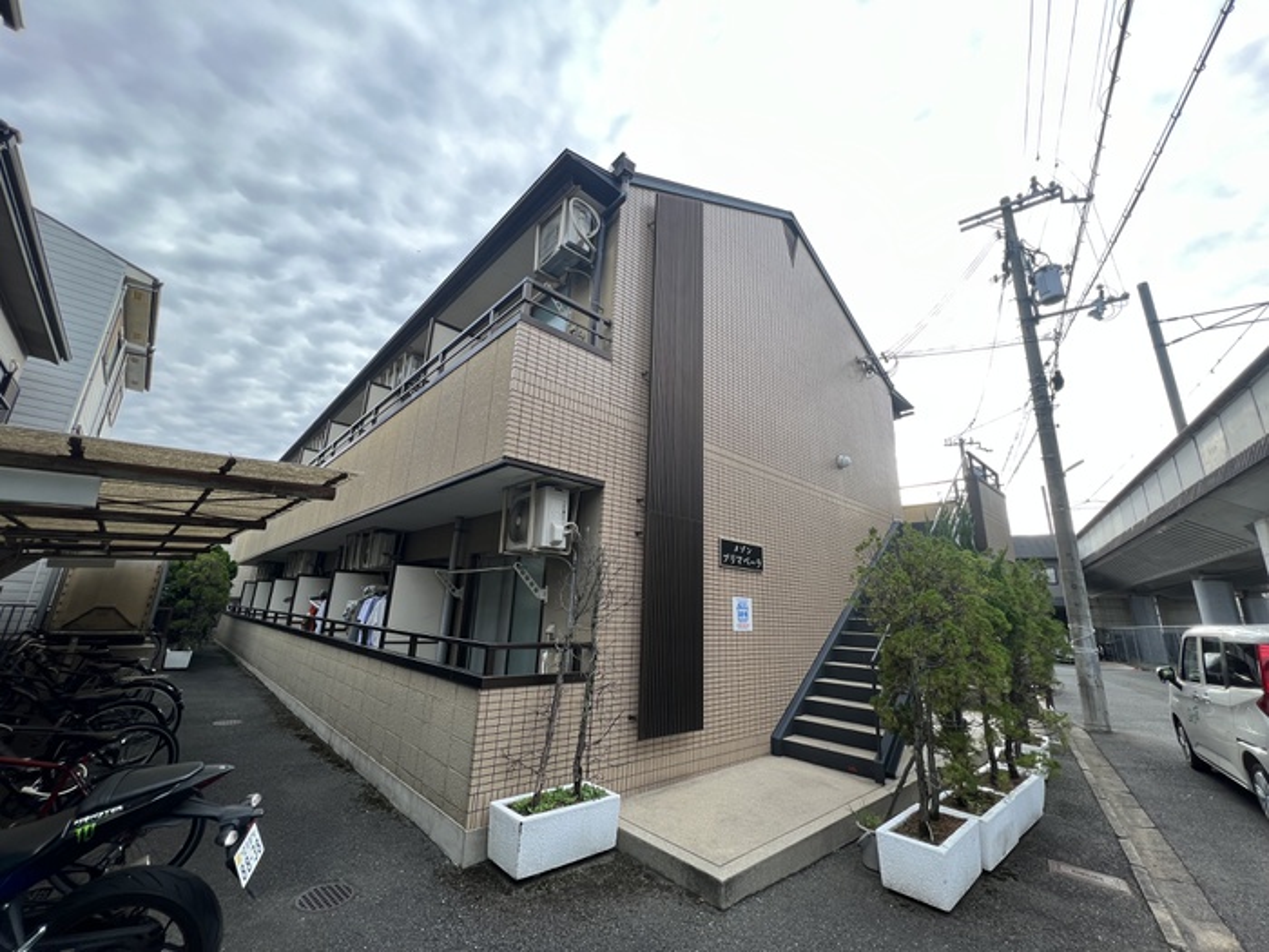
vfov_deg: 89.9
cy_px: 476
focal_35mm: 13
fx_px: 477
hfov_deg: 106.2
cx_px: 634
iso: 32
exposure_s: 1/181
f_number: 1.8
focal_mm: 1.57
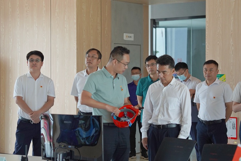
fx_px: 603
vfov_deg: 15.2
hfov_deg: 22.6
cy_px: 80
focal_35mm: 90
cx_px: 120
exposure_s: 1/100
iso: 1000
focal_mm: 60.4
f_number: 3.2
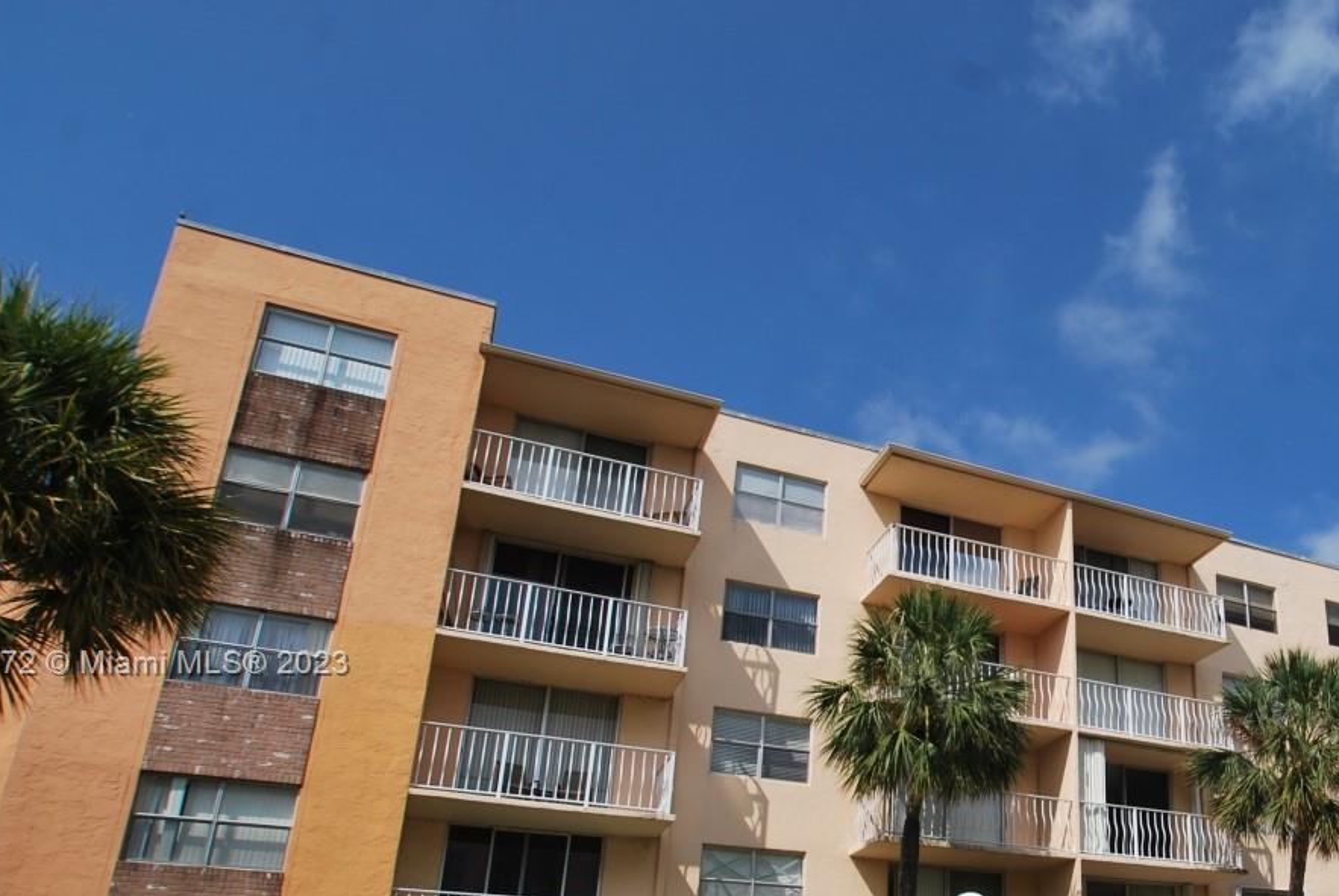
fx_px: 1114
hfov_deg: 57.3
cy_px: 666
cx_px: 1077
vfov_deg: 42.6
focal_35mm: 30
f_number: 9
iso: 100
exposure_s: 1/320
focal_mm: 11
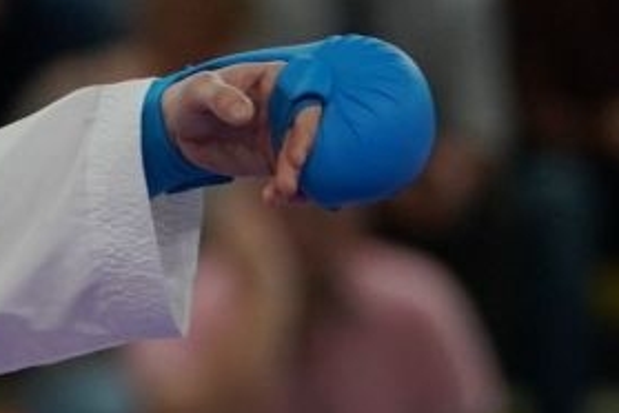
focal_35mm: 1292
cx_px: -413
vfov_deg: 1.1
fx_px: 22213
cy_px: 759
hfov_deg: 1.6
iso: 1000
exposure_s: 1/1000
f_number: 2.8
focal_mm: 200
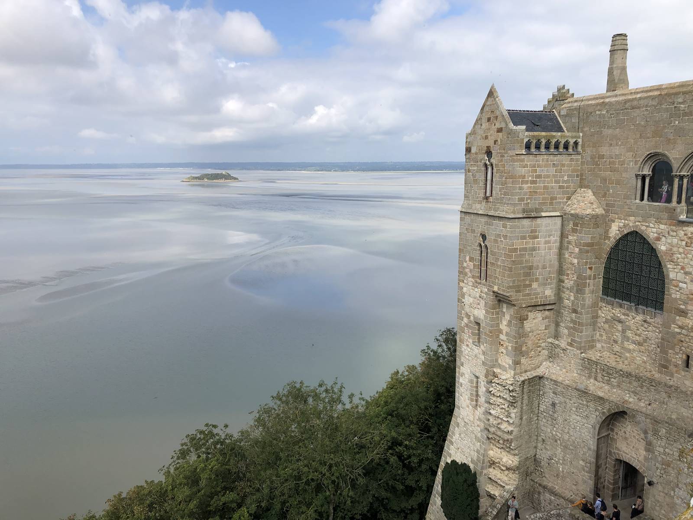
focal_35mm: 28
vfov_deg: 49.7
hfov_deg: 63.4
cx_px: 346
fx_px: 561
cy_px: 260
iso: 20
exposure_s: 1/2404
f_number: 1.8
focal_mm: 3.99
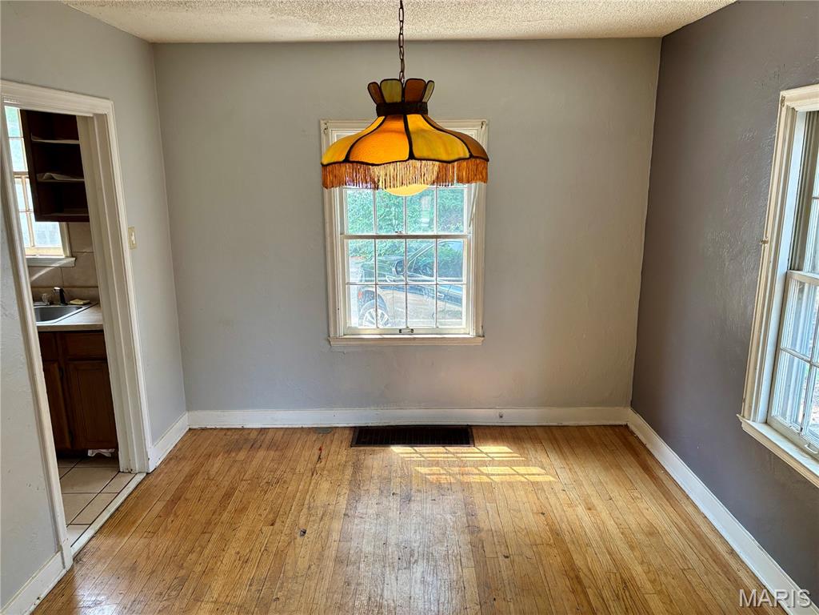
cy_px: 308
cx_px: 410
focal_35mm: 26
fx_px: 615
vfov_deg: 53.1
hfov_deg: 67.3
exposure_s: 1/112
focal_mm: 5.96
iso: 125
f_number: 1.6
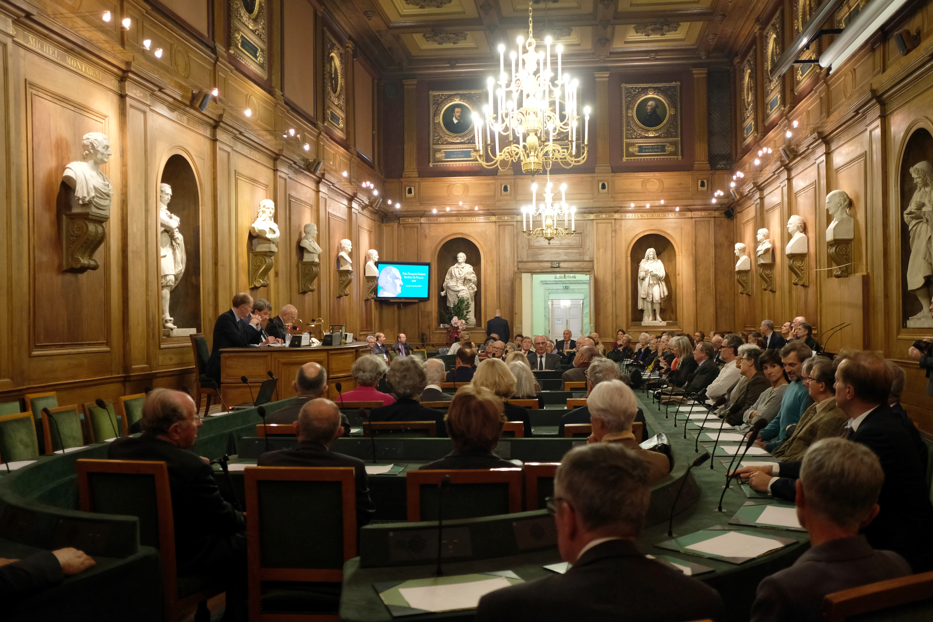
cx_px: 466
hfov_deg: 54.4
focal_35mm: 35
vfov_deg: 37.9
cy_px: 311
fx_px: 907
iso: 1600
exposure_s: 1/75
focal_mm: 23
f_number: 2.2
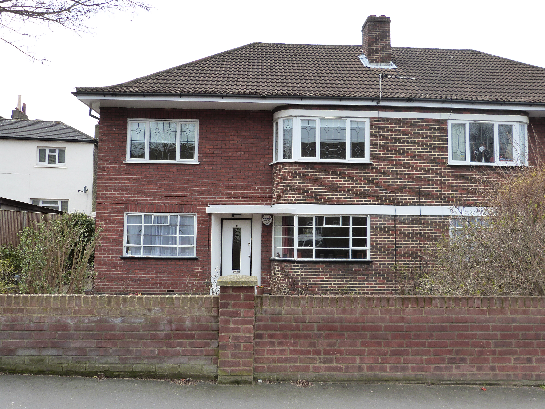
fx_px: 394
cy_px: 204
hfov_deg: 69.4
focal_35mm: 25
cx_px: 272
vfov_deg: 54.9
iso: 160
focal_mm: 4.5
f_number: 4
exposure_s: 1/200
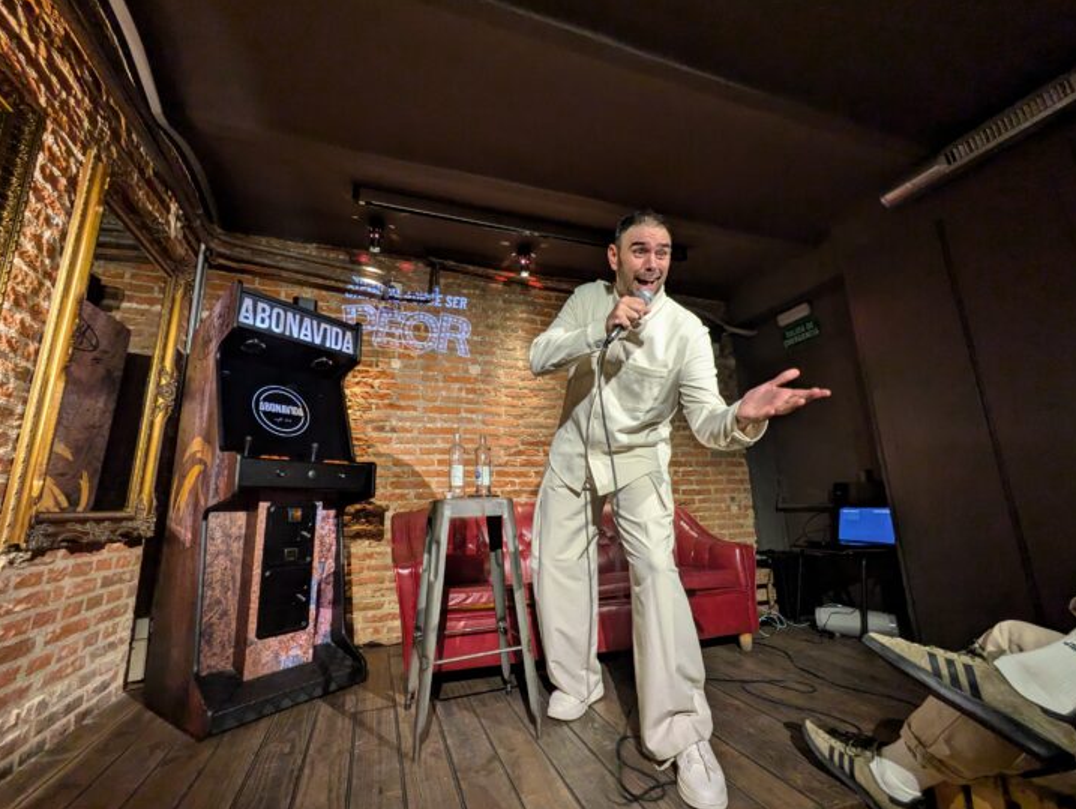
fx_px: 467
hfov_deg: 98.1
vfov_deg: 81.8
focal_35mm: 15
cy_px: 406
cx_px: 519
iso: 245
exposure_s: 1/25
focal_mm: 1.83
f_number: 2.2
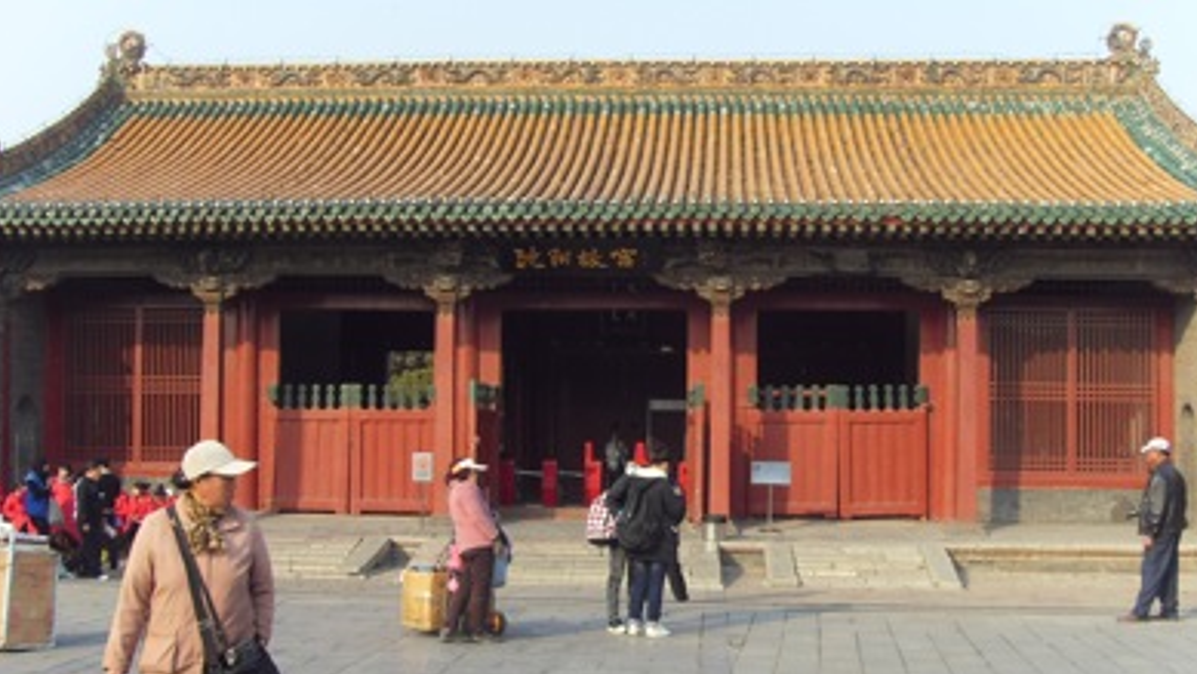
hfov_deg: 42.9
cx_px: 612
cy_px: 406
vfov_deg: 24.9
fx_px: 1524
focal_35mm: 48
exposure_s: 1/350
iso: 80
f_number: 3.5
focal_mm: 6.6
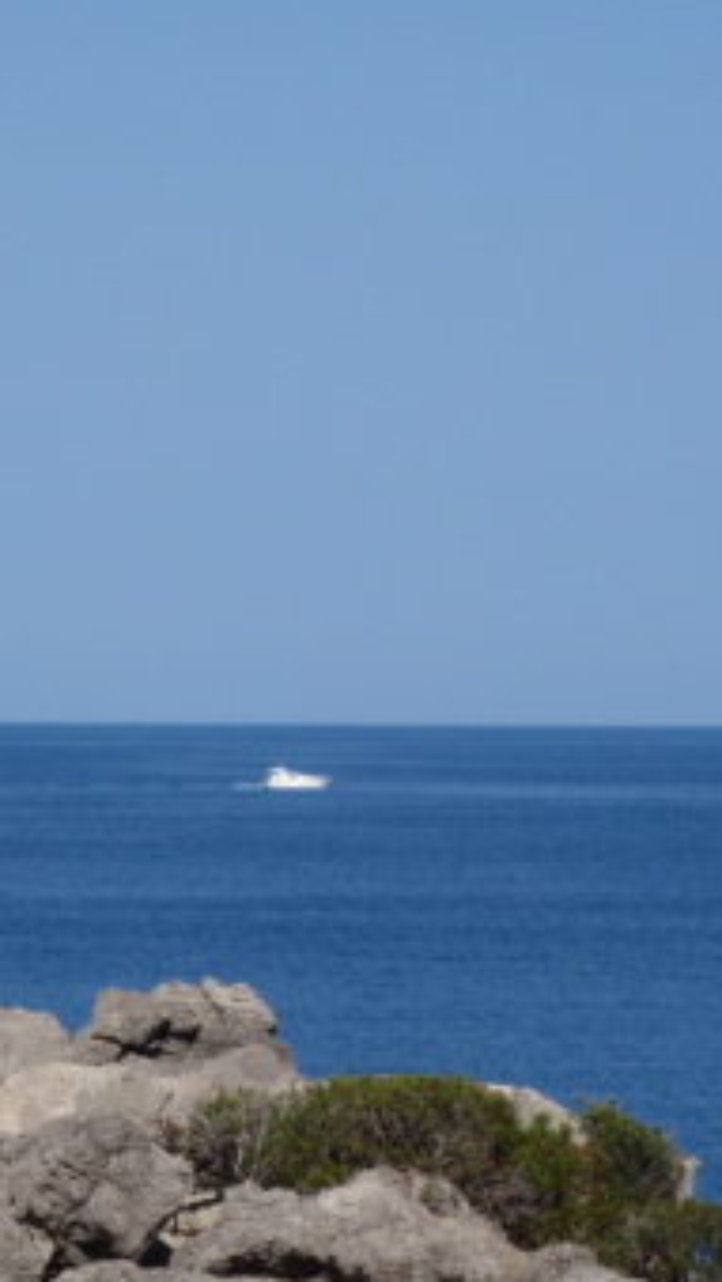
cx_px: 181
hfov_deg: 5.8
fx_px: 7138
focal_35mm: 210
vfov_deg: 10.3
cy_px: 802
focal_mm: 18.2
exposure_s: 1/400
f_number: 6.3
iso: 64
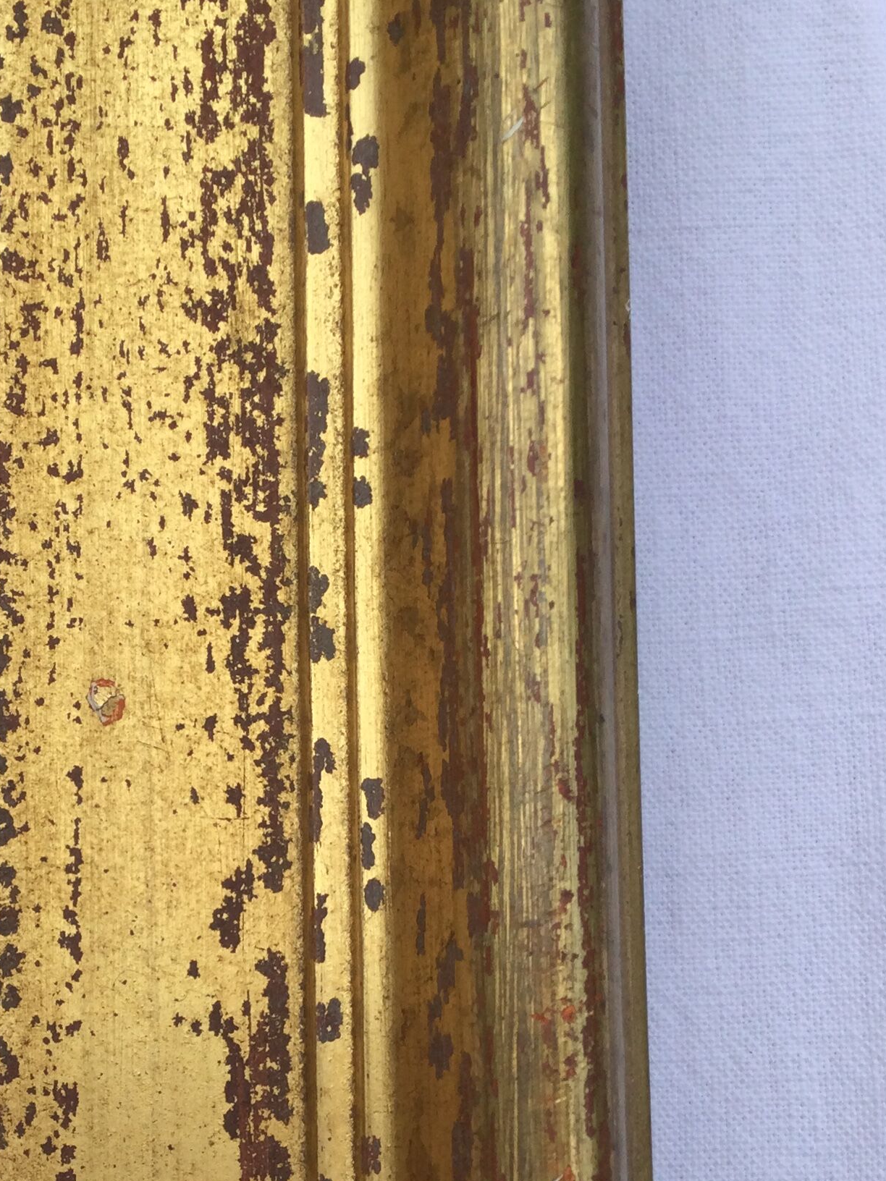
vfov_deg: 30.8
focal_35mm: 62
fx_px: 2116
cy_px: 843
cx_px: 148
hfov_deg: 23.2
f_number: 2.4
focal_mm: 3.3
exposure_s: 1/652
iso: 25
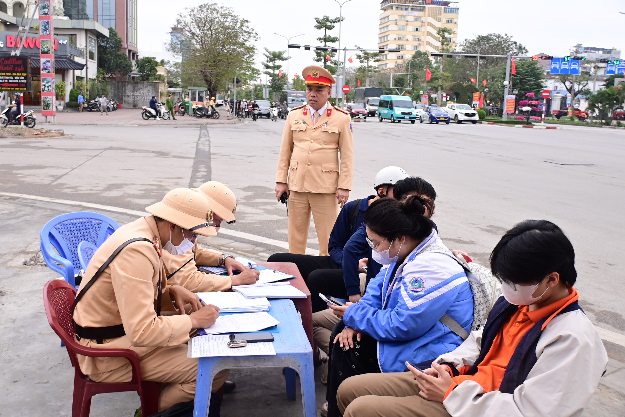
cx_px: 312
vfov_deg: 36.9
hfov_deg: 53.1
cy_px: 208
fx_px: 625
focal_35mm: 36
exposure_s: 1/200
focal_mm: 24
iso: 800
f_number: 3.8
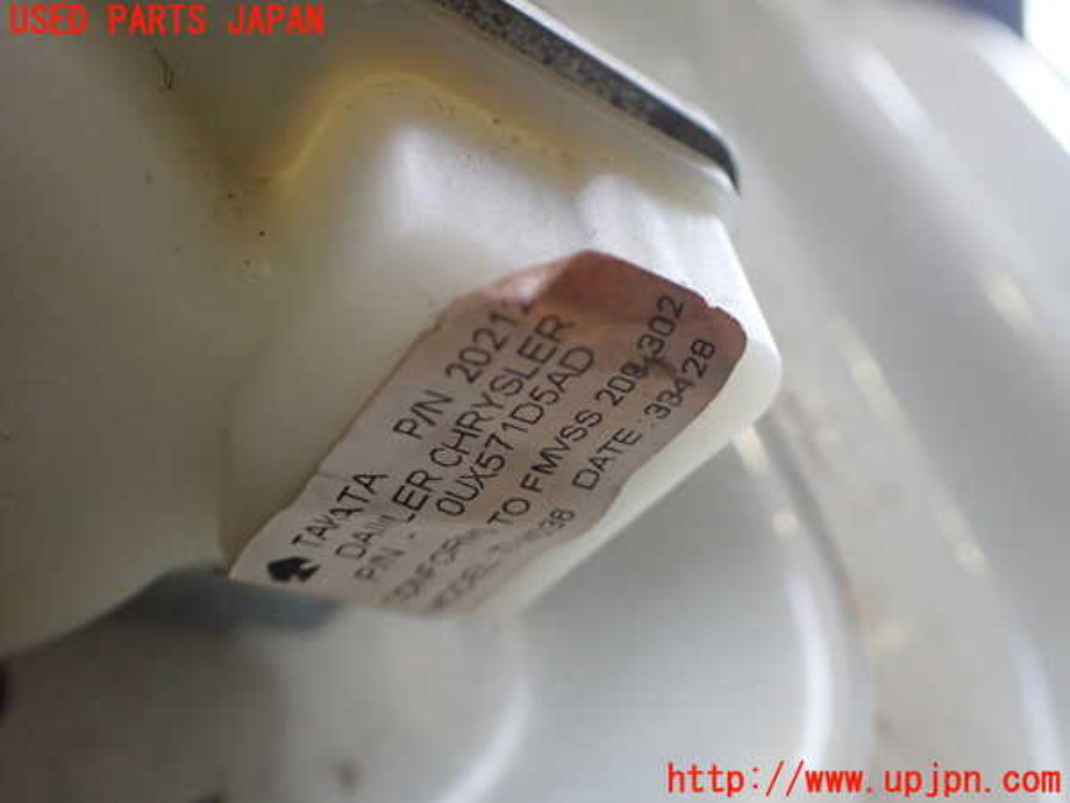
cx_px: 535
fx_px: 927
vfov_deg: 46.8
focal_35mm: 30
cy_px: 402
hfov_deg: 60.0
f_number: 2.3
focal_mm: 5.4
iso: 800
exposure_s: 1/125
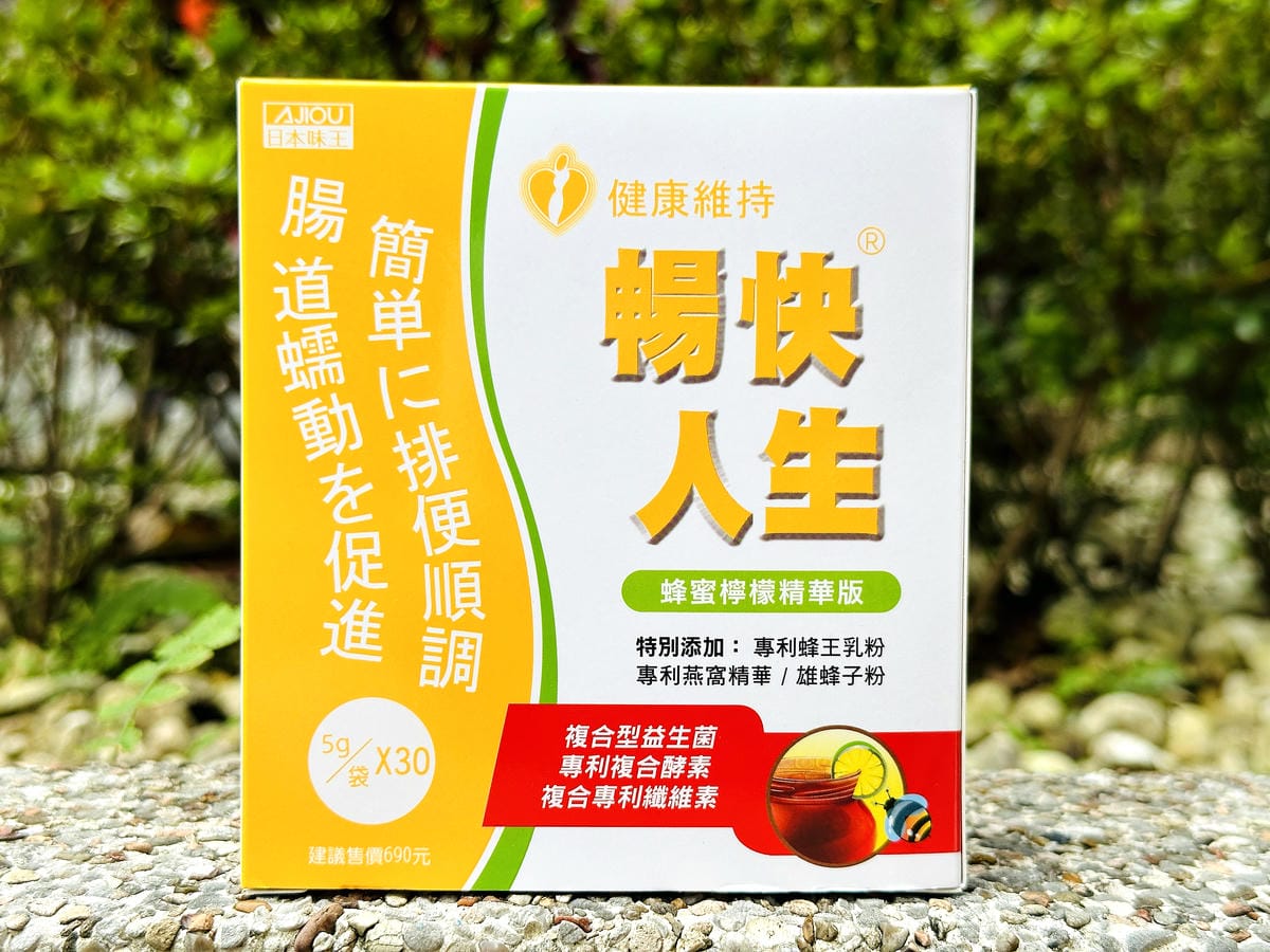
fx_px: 1761
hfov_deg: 39.7
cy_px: 476
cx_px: 635
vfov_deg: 30.3
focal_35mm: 48
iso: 50
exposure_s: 1/214
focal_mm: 6.86
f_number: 1.78
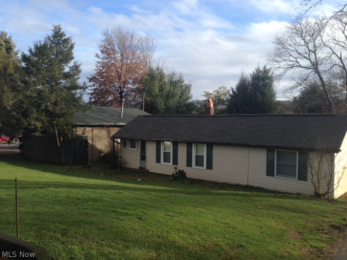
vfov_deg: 42.9
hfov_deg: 55.4
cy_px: 130
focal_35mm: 33
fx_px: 331
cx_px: 174
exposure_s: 1/753
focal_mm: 4.12
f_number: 2.4
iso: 50
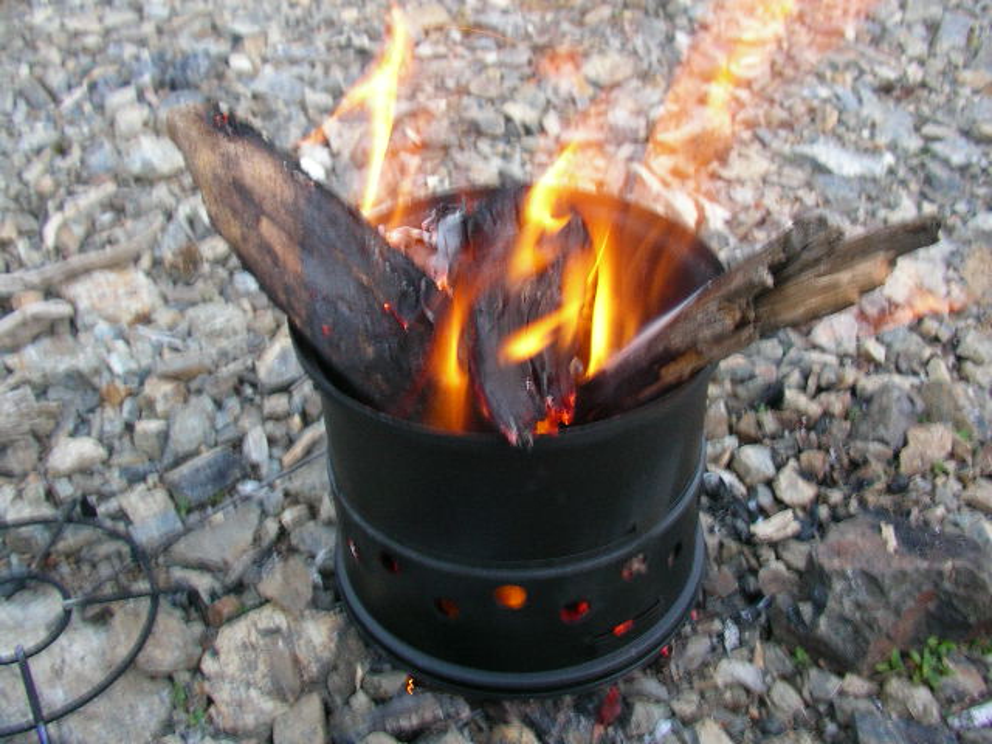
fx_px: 1060
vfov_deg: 38.7
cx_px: 496
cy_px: 372
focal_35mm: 37
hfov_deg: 50.1
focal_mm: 5.7
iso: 100
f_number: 2.8
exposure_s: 1/8
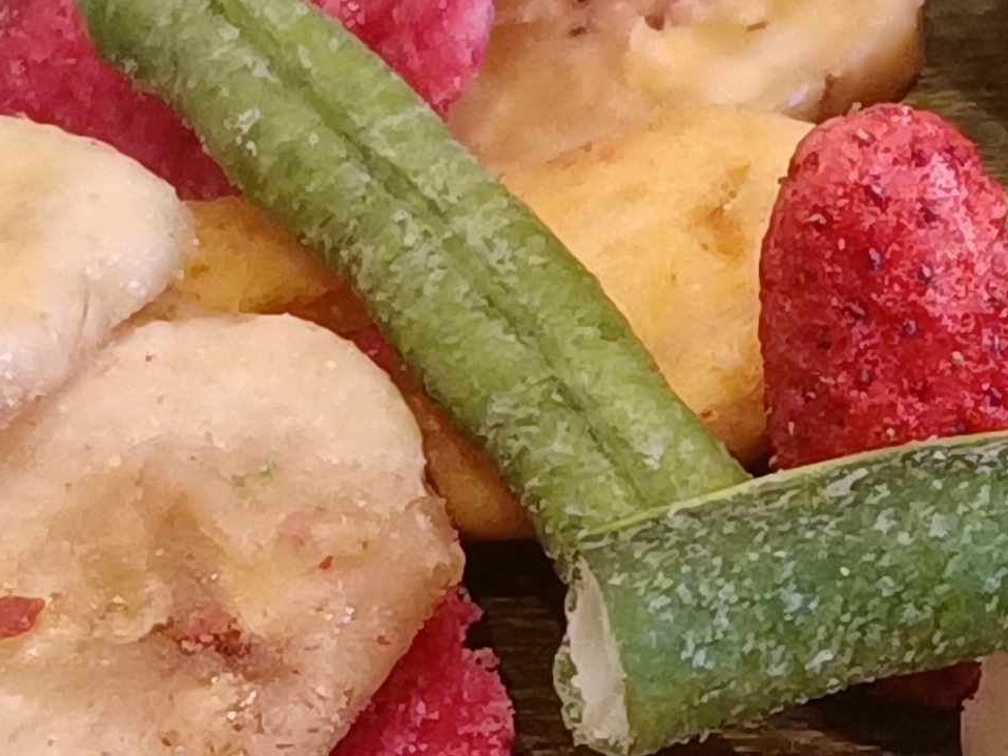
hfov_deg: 10.1
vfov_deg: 7.5
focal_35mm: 196
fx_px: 5707
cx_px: 658
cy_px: 853
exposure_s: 1/50
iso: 468
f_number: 1.8
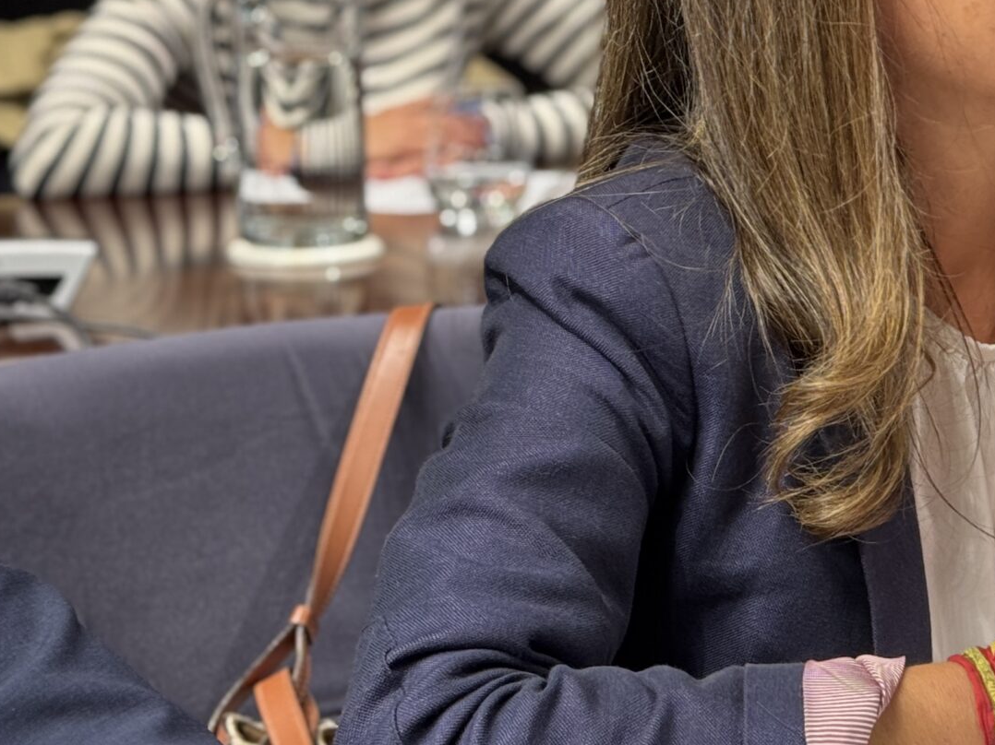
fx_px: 3276
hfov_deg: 16.7
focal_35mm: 114
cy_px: 125
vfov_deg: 12.9
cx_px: 1112
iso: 100
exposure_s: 1/67
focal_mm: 6.76
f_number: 1.78
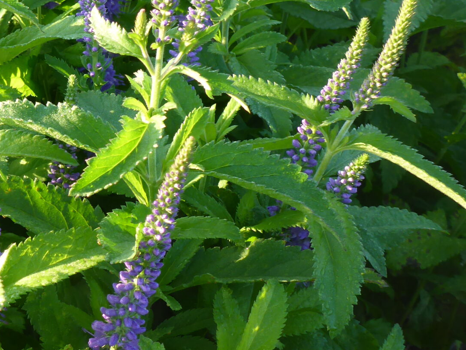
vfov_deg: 22.2
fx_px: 889
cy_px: 131
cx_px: 31
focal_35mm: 66
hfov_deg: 28.1
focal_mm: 4.9
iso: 100
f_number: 3.3
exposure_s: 1/100
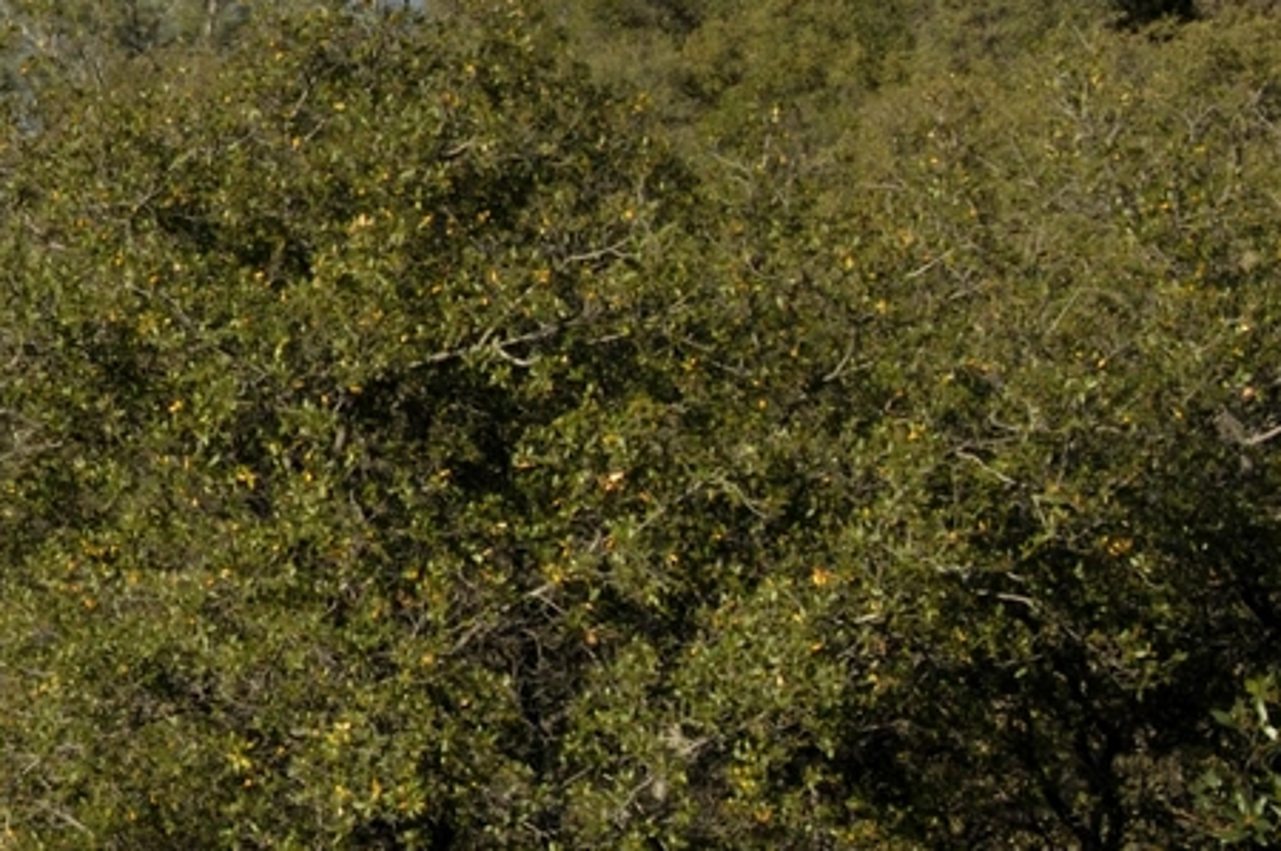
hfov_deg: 9.2
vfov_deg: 6.3
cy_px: -26
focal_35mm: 217
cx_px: -803
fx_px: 7713
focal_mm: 40
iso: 200
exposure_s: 1/125
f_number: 22
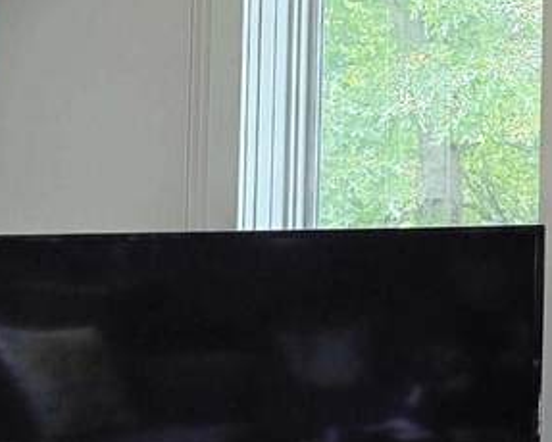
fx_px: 1635
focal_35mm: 100
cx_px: 1210
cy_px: 23
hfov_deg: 14.6
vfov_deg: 15.2
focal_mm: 6.3
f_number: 1.7
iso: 160
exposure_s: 1/180
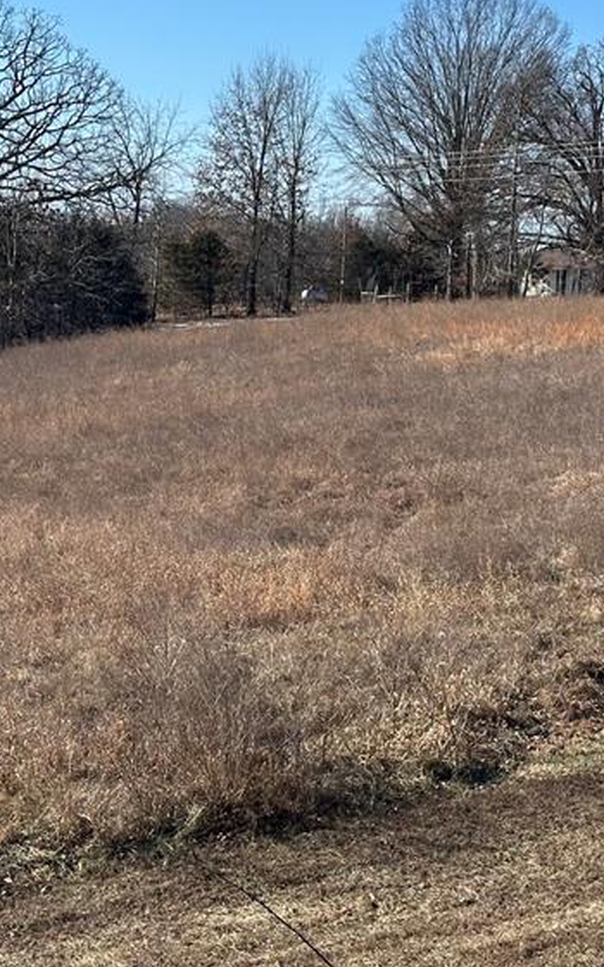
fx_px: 2449
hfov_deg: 14.0
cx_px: 428
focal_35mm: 93
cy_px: 416
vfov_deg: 22.3
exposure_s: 1/3472
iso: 64
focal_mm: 6.86
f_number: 1.78
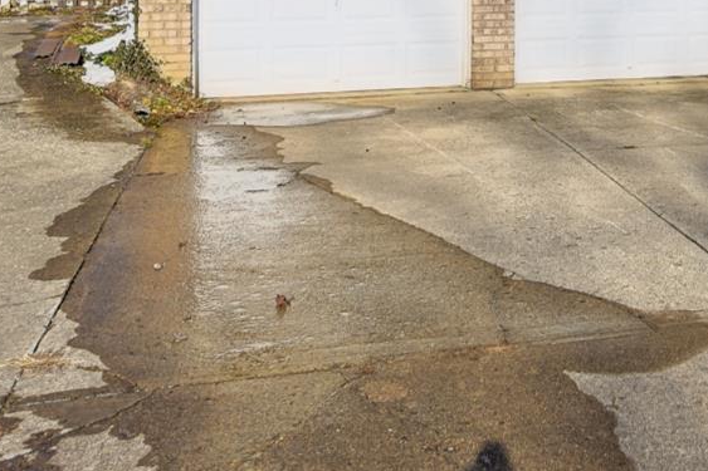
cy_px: -104
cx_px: 664
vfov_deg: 22.2
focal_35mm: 56
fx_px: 1101
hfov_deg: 33.4
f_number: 8
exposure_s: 1/400
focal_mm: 21
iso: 400
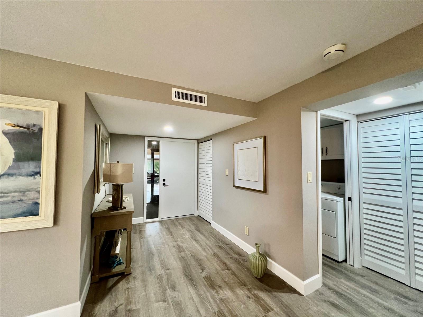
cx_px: 212
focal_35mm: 13
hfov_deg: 106.2
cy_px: 158
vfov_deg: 89.9
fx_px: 159
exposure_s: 1/60
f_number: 1.8
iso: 250
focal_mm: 1.57
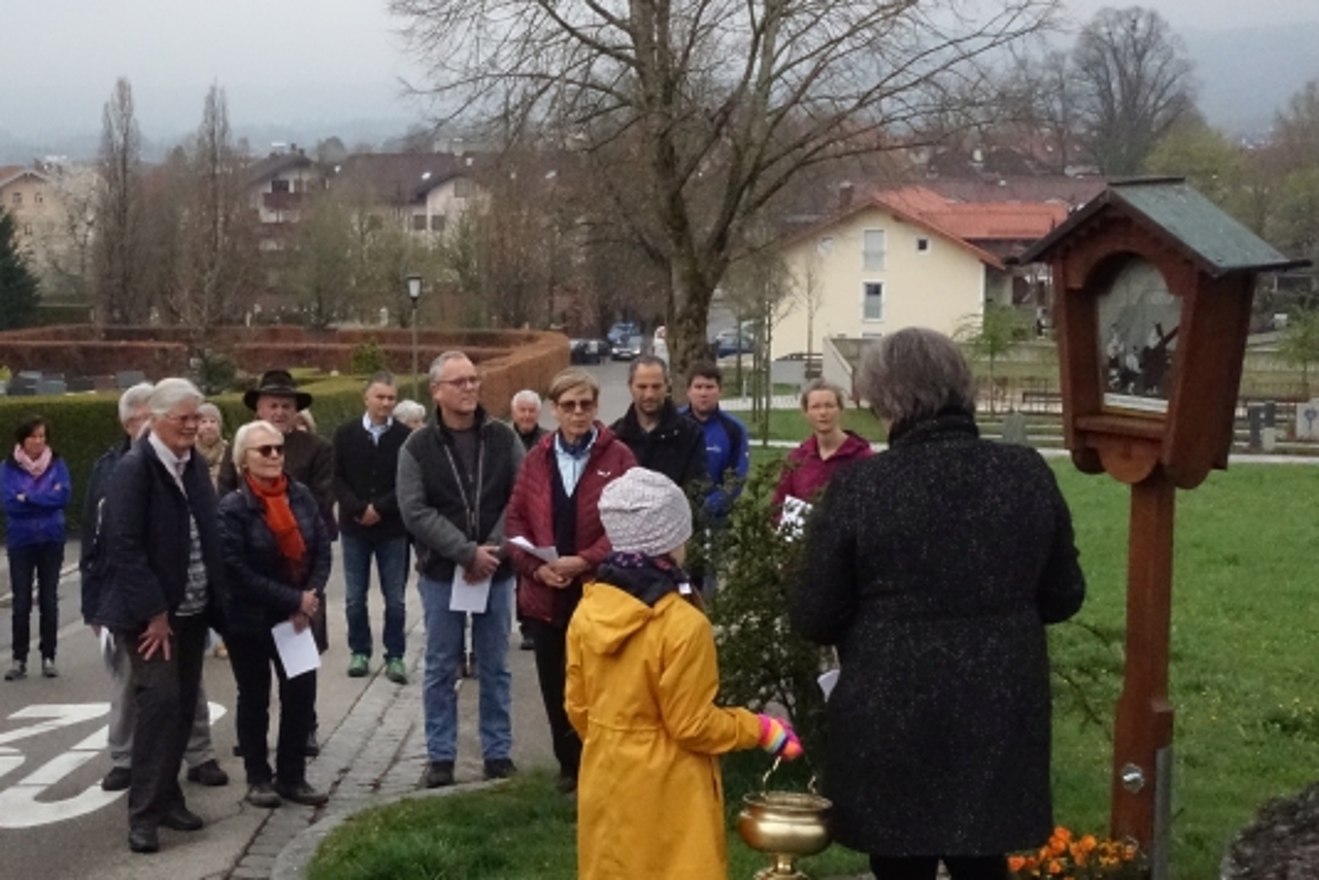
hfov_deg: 33.3
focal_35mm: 59
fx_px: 2162
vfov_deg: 23.0
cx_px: 341
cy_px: 470
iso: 4000
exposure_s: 1/1600
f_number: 10
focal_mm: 12.99
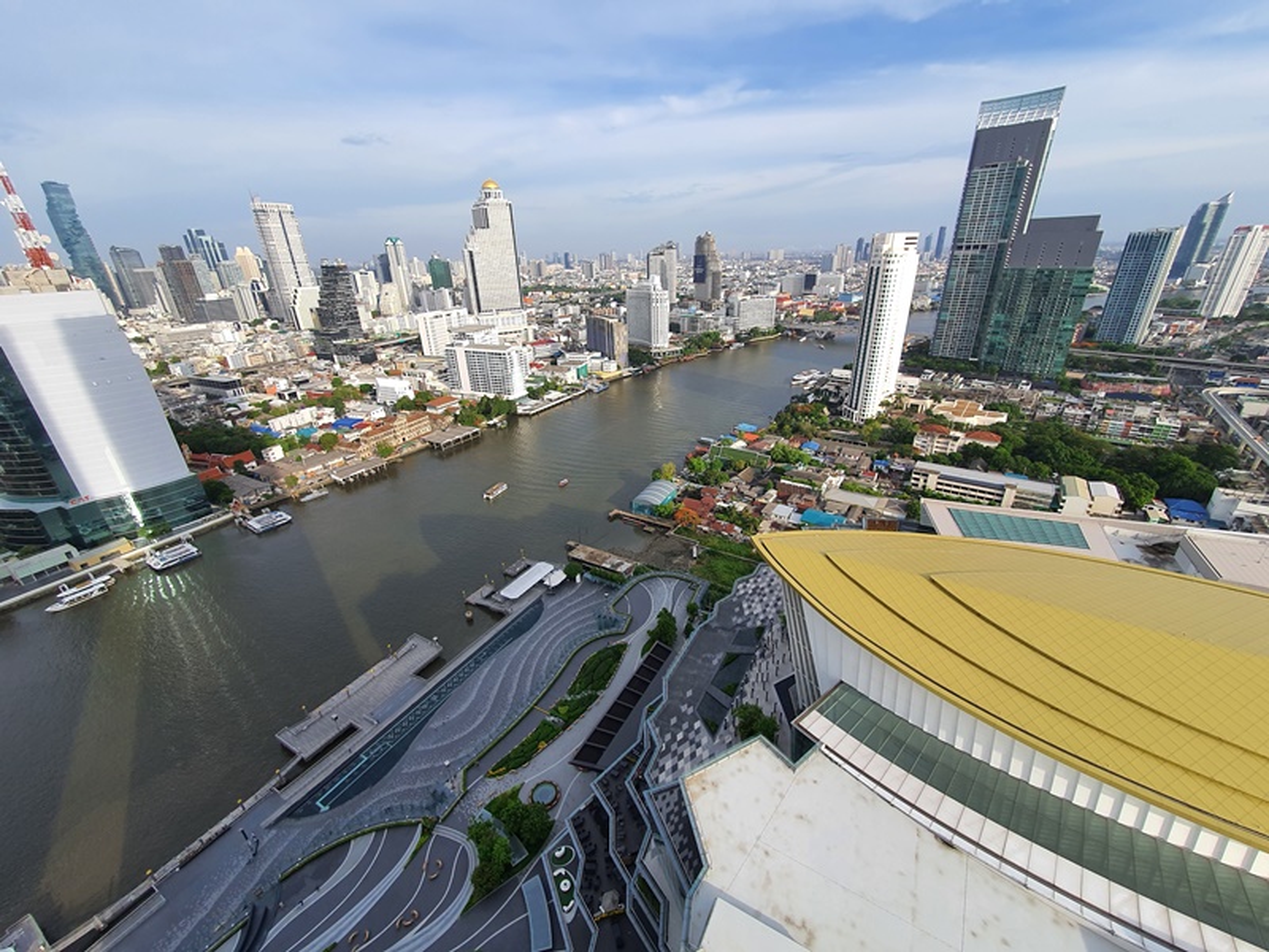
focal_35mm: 13
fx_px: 477
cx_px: 634
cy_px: 476
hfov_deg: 106.2
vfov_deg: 89.9
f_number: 2.2
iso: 50
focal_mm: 1.8
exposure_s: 1/574
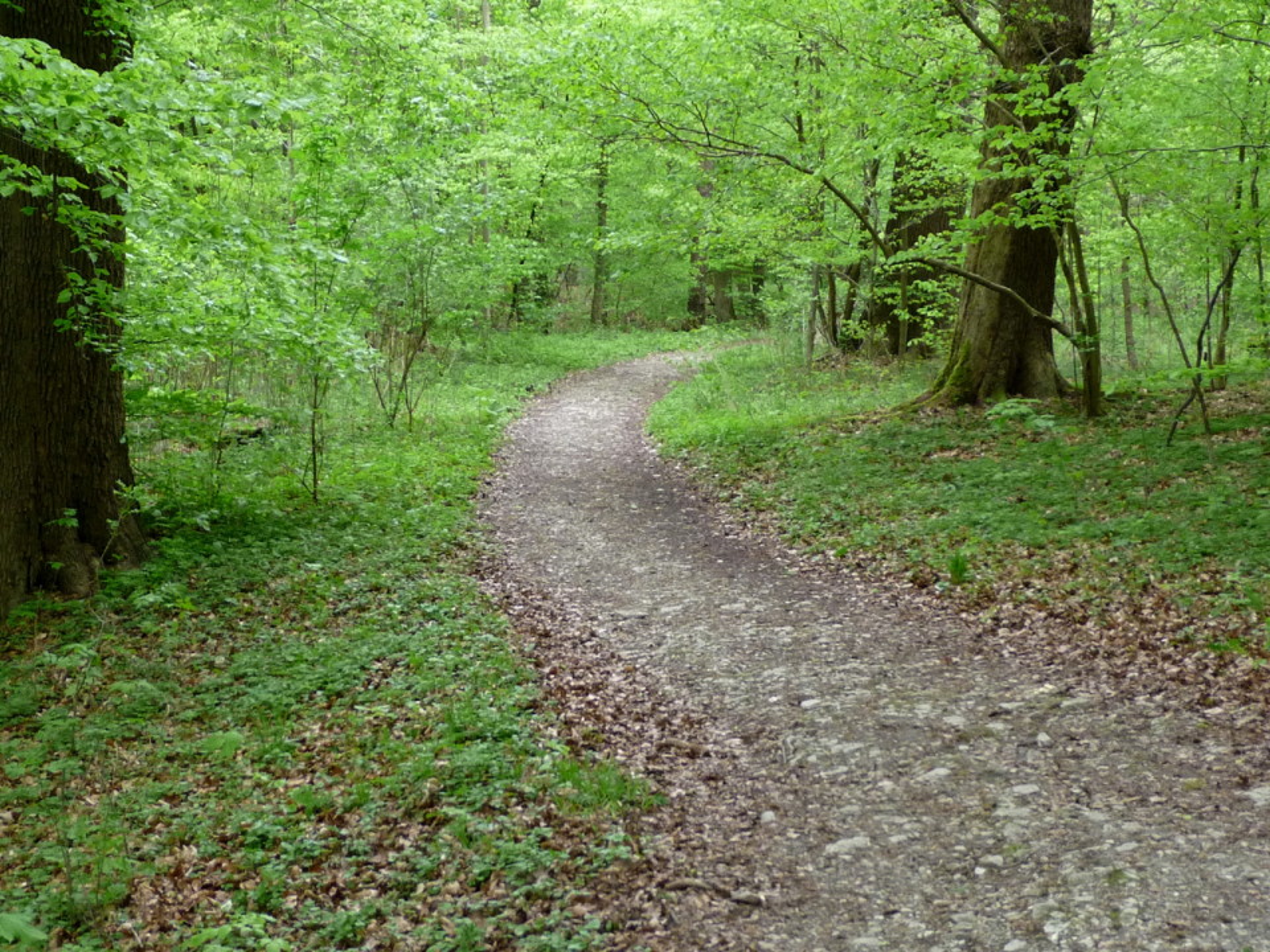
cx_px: 635
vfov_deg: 24.0
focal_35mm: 61
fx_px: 2238
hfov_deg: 31.7
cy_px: 476
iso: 200
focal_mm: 7.6
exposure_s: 1/30
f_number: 4.1
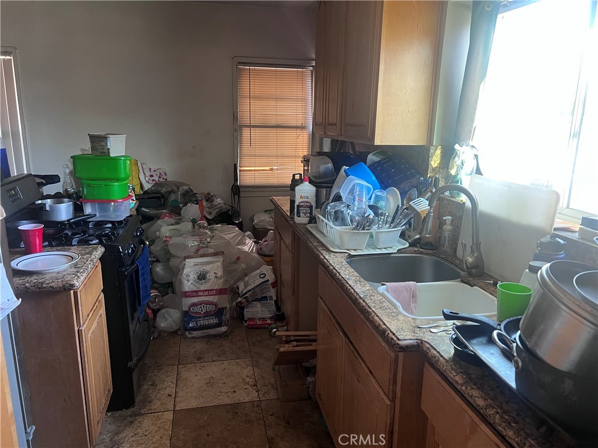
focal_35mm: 26
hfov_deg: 67.3
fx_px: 449
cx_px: 299
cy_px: 224
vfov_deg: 53.1
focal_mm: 5.7
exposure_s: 1/60
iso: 200
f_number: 1.5
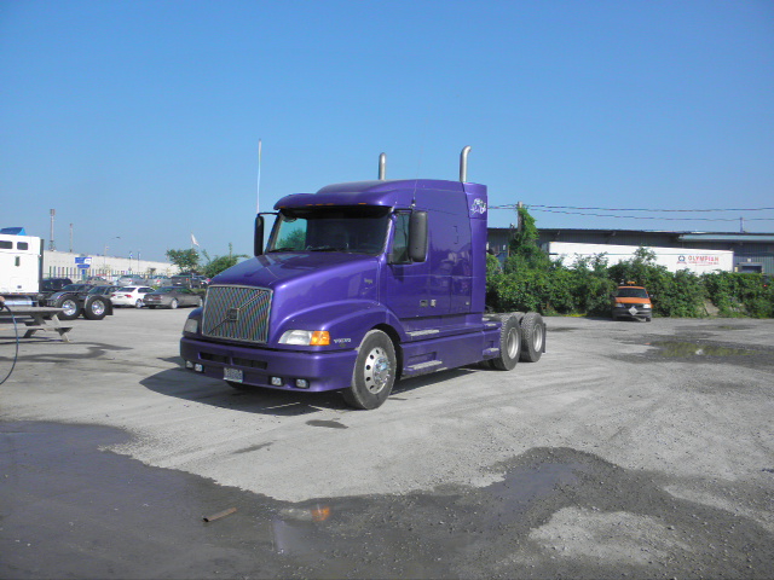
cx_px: 387
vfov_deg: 49.7
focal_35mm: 28
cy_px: 290
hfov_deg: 63.4
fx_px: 626
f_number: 3.5
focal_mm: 5
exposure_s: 1/1000
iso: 100
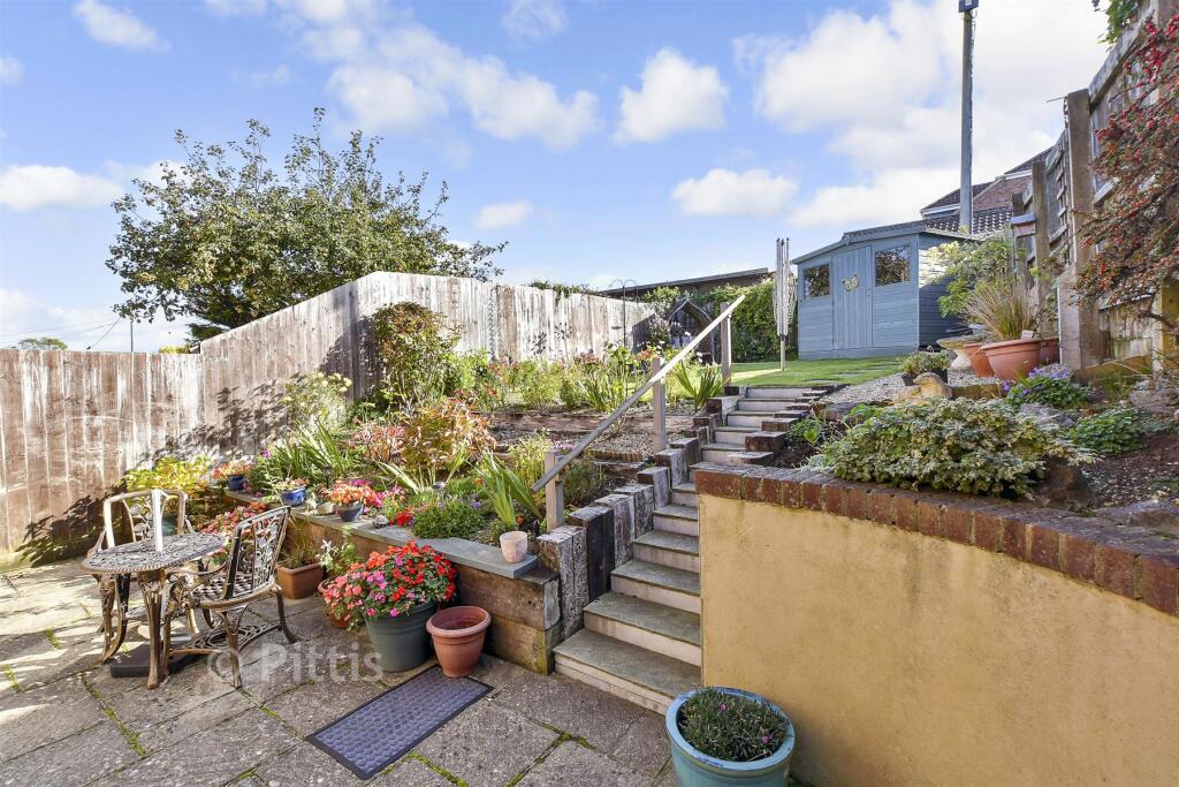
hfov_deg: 100.4
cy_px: 394
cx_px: 590
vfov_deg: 77.3
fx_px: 491
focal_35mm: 15
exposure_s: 1/80
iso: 160
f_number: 8
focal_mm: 10
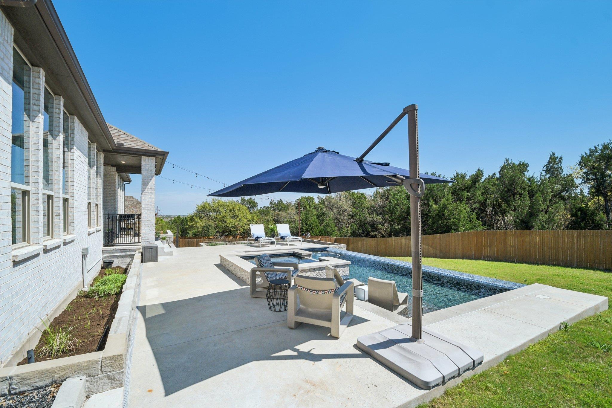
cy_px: 204
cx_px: 306
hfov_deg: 100.4
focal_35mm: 15
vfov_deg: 77.3
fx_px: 255
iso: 400
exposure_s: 1/1000
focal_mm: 10
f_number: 8
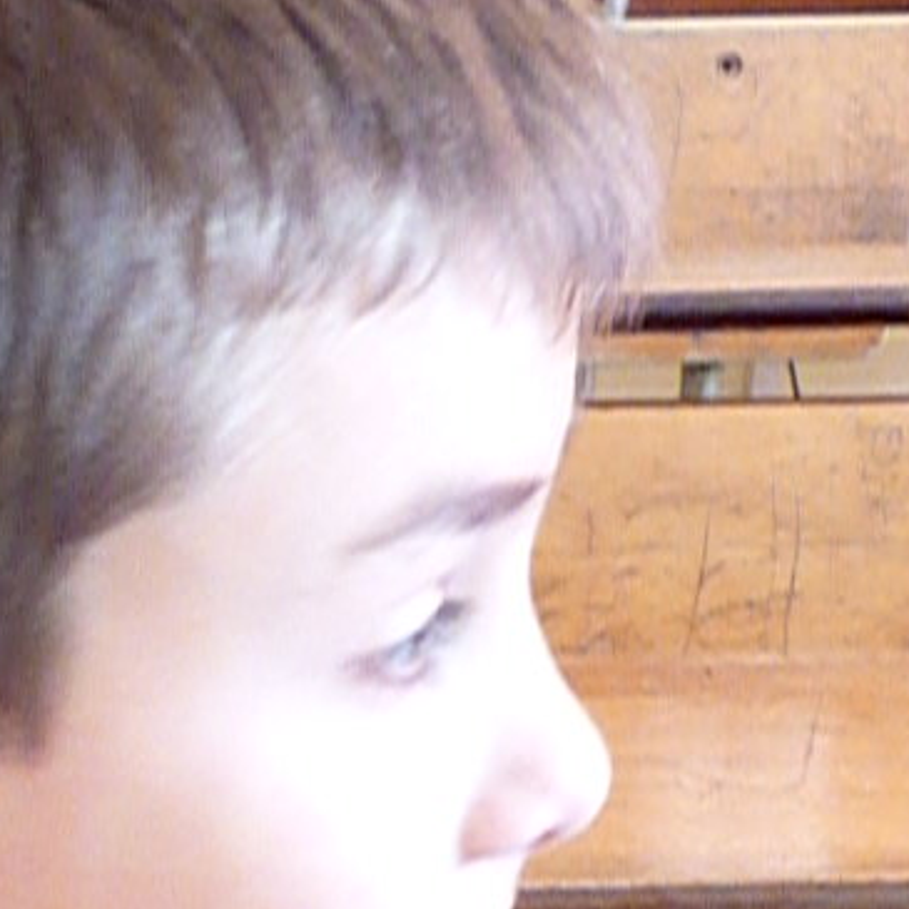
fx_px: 3981
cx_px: -87
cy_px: 1532
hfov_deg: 12.8
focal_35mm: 134
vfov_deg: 12.2
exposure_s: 1/60
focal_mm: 4.8
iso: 640
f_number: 2.8
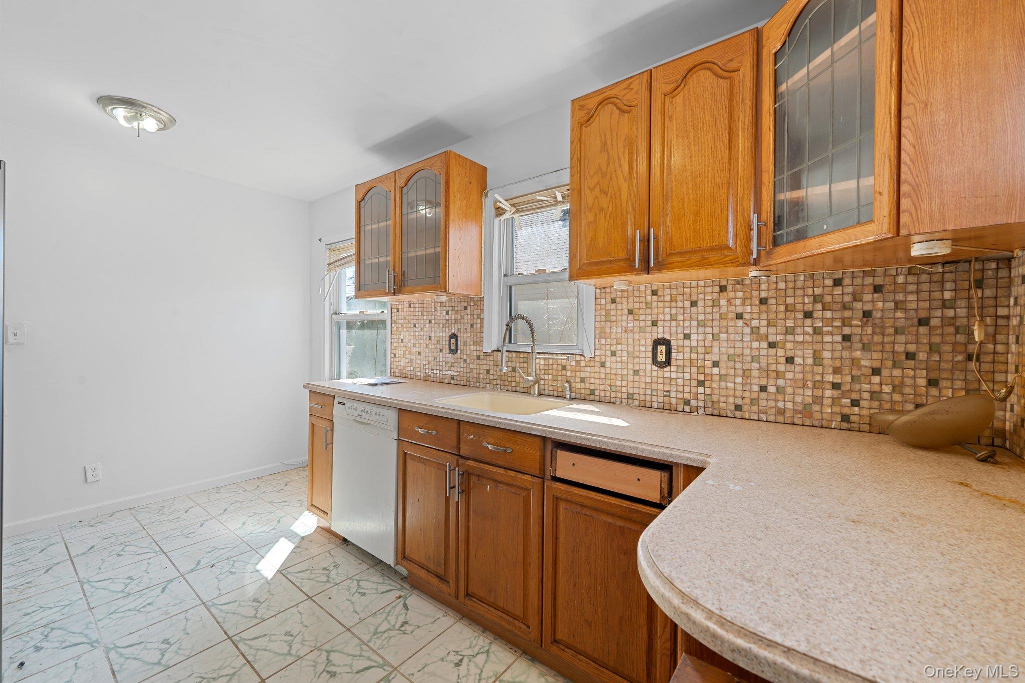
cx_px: 512
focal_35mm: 14
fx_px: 399
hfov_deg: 104.3
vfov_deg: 81.2
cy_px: 342
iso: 500
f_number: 9
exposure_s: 1/10
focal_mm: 14
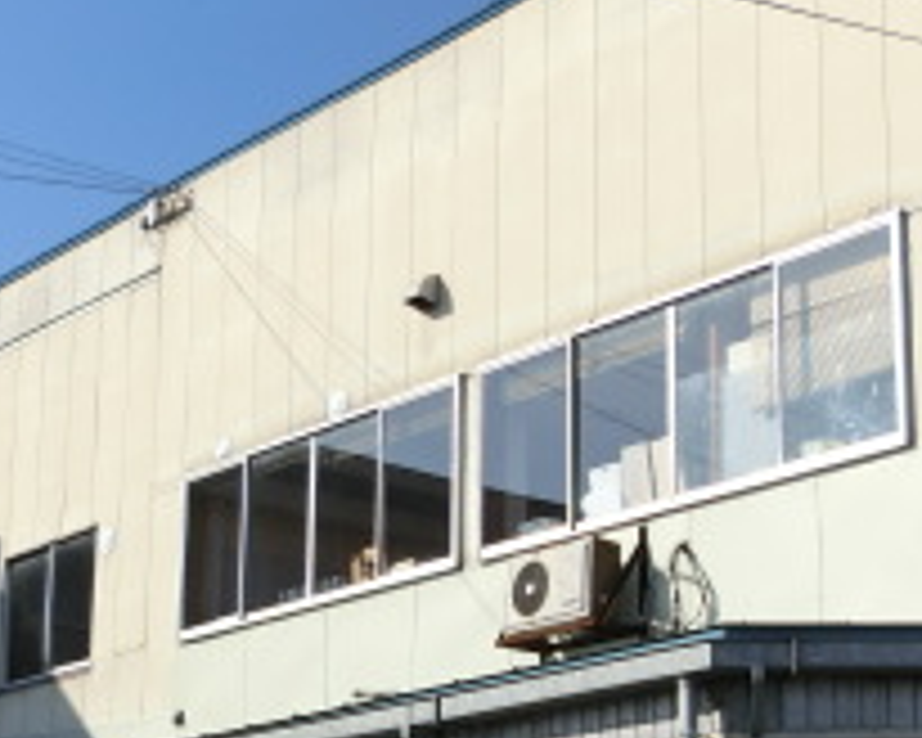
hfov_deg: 25.0
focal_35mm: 76
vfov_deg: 19.9
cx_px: 576
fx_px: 2074
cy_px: 626
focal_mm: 4.5
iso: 80
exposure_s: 1/320
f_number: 7
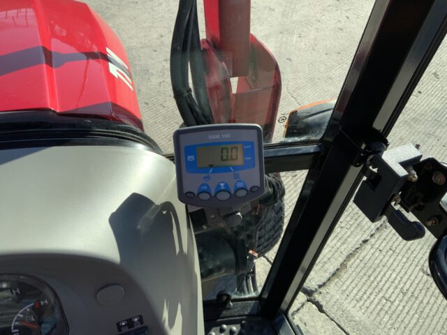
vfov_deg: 48.2
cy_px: 168
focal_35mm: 29
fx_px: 374
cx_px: 224
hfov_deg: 61.7
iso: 16
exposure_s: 1/540
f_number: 1.8
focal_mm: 3
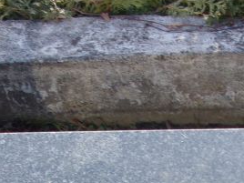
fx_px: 754
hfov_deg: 18.2
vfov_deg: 12.4
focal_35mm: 107
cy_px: 347
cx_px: 202
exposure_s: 1/100
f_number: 3.9
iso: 80
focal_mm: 5.1
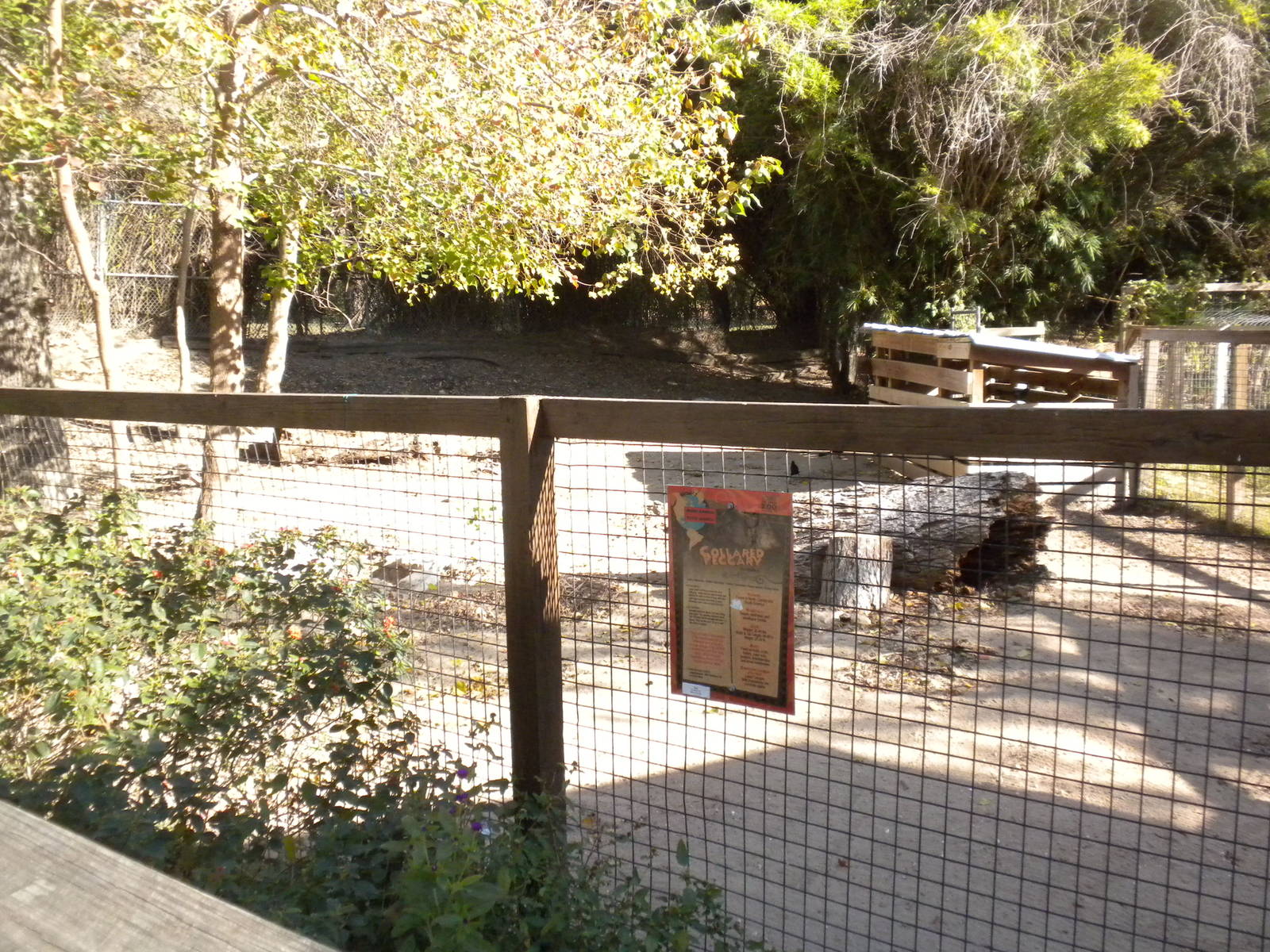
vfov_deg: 38.7
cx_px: 635
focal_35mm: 37
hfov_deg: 50.1
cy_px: 476
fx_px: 1357
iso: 400
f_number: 3.5
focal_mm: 6.6
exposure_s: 1/776
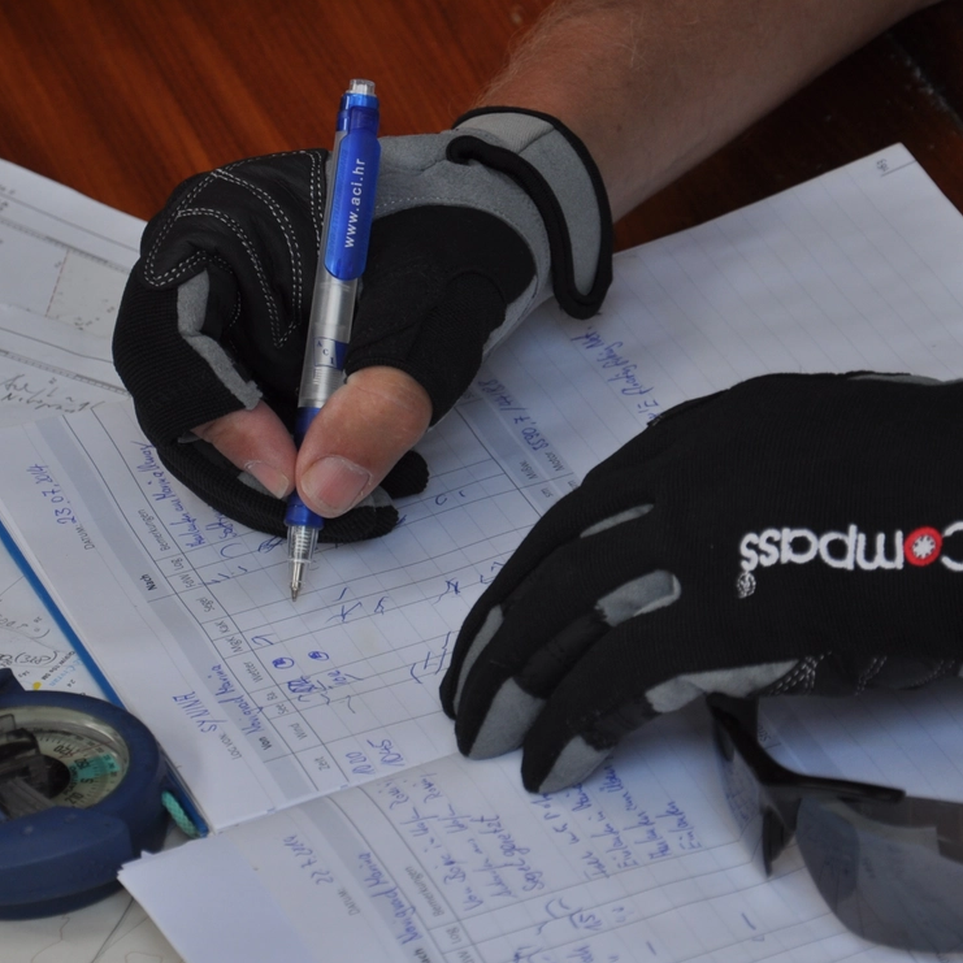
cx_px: 444
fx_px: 7302
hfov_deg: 7.5
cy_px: 390
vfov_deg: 7.5
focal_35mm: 232
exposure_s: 1/160
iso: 200
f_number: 5.6
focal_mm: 90
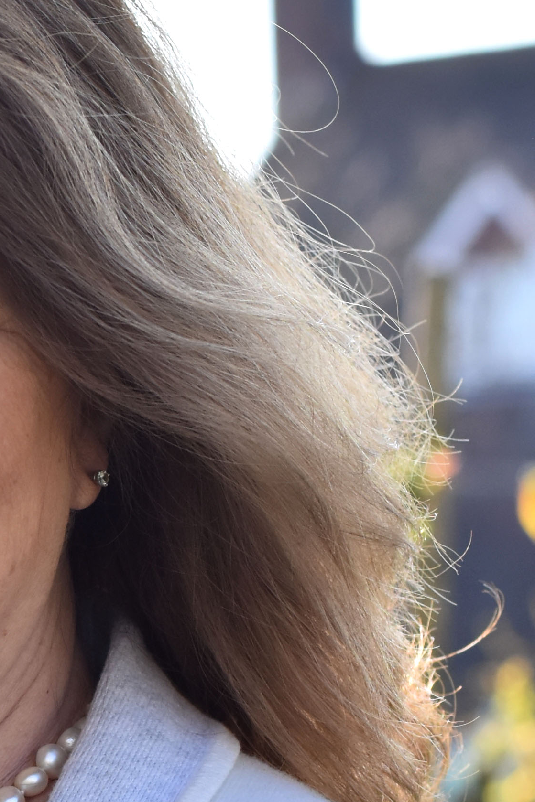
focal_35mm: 268
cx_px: -303
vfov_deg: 7.6
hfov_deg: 5.1
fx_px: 5975
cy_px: 881
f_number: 4.5
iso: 400
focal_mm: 50
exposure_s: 1/1000
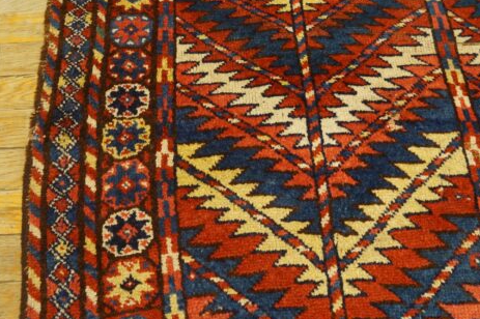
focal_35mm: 35
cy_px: 126
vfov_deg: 37.6
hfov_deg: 54.4
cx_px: 258
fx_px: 466
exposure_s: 1/60
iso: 1000
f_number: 4
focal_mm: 18
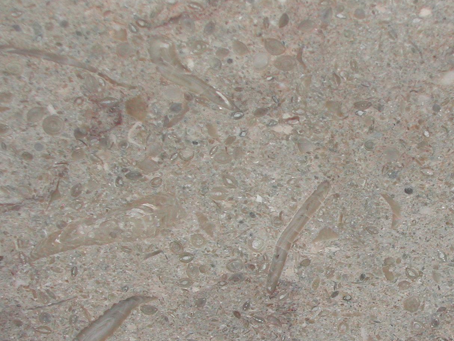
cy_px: 252
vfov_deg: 13.1
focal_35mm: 113
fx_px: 1482
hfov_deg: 17.3
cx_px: 329
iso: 100
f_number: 10
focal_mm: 14.2
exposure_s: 1/60.1
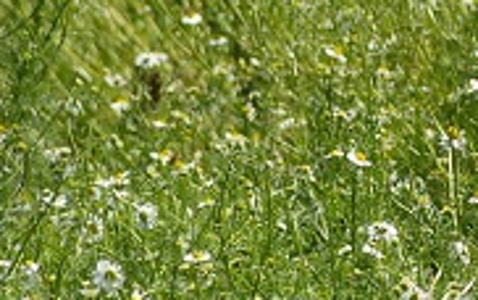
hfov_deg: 3.1
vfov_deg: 1.9
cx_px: 609
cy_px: 150
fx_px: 8903
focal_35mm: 683
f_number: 8
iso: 200
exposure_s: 1/500
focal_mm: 113
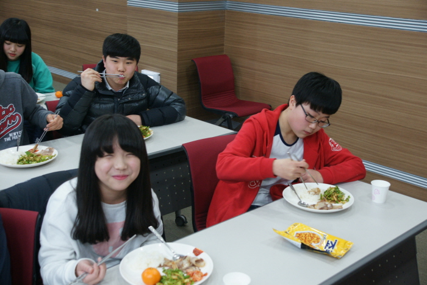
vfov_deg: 29.9
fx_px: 534
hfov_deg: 43.6
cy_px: 142
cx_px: 214
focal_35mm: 45
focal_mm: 30
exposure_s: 1/30
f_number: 4
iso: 800
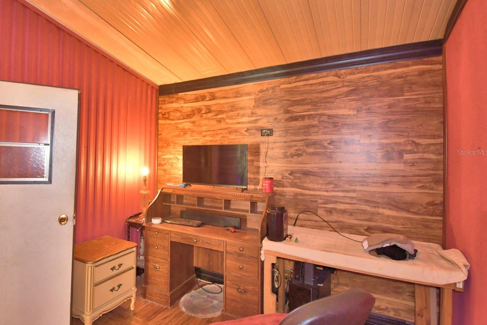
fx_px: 257
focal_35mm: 19
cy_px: 152
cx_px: 183
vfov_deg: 64.5
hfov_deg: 85.2
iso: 1250
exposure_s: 1/30
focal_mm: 10
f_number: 4.5
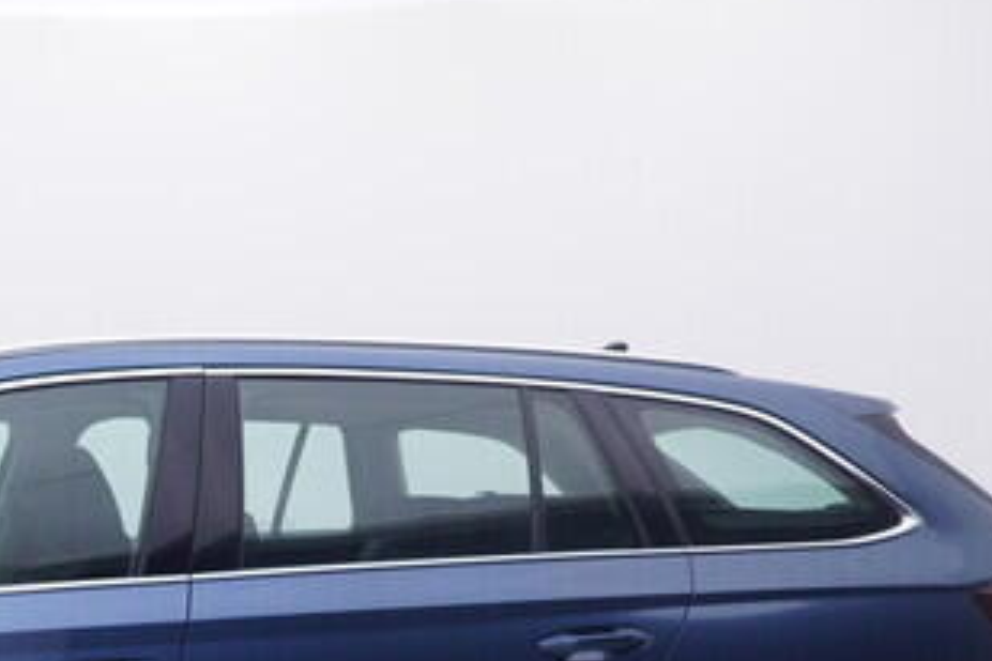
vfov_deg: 17.7
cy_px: 716
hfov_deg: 25.9
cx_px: 39
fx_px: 2057
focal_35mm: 75
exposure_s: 1/80
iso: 200
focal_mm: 15
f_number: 5
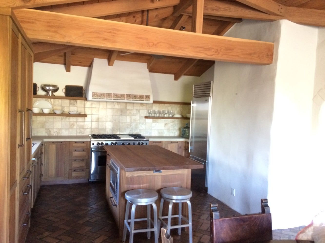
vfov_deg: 48.2
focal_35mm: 29
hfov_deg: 61.7
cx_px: 162
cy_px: 122
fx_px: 272
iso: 400
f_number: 2.2
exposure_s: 1/15
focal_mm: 4.15
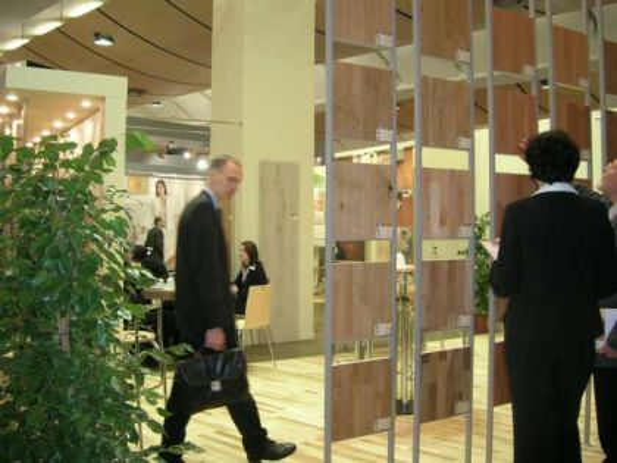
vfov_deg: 40.7
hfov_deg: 52.6
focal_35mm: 35
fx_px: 624
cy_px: 232
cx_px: 308
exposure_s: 1/28.4
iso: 114
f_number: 2.8
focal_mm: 5.4
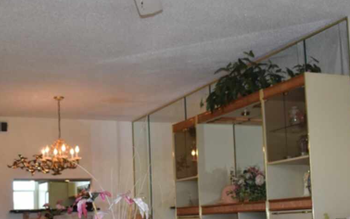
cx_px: 140
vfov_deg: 22.3
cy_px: 186
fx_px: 544
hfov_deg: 35.6
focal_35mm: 57
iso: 800
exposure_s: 1/200
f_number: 5
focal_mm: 22
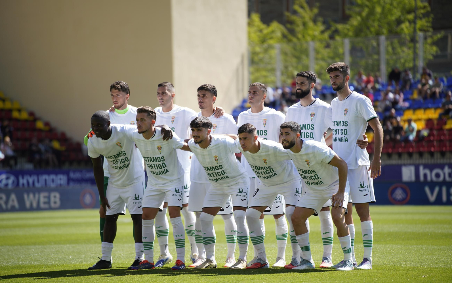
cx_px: 226
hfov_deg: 12.0
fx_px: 2144
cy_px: 149
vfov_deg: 7.5
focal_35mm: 174
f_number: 2.8
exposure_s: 1/800
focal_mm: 170
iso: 100
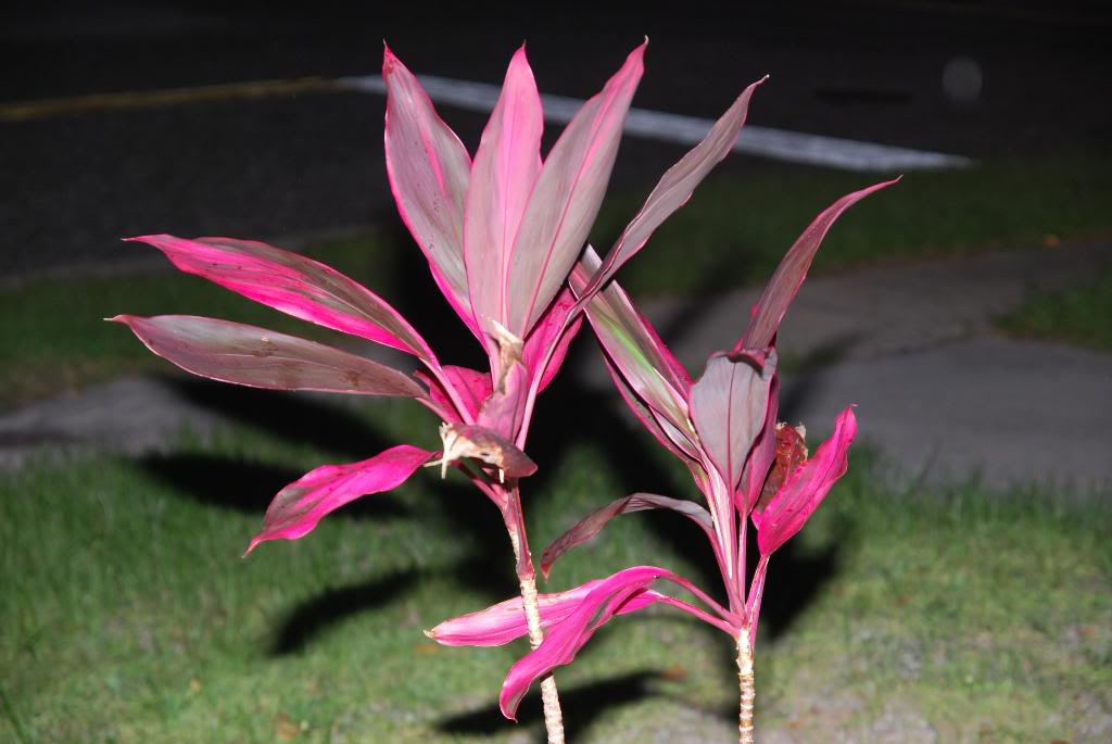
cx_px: 556
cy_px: 372
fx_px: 3246
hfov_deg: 19.4
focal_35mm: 105
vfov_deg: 13.1
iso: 360
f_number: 4.5
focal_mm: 70
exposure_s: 1/60
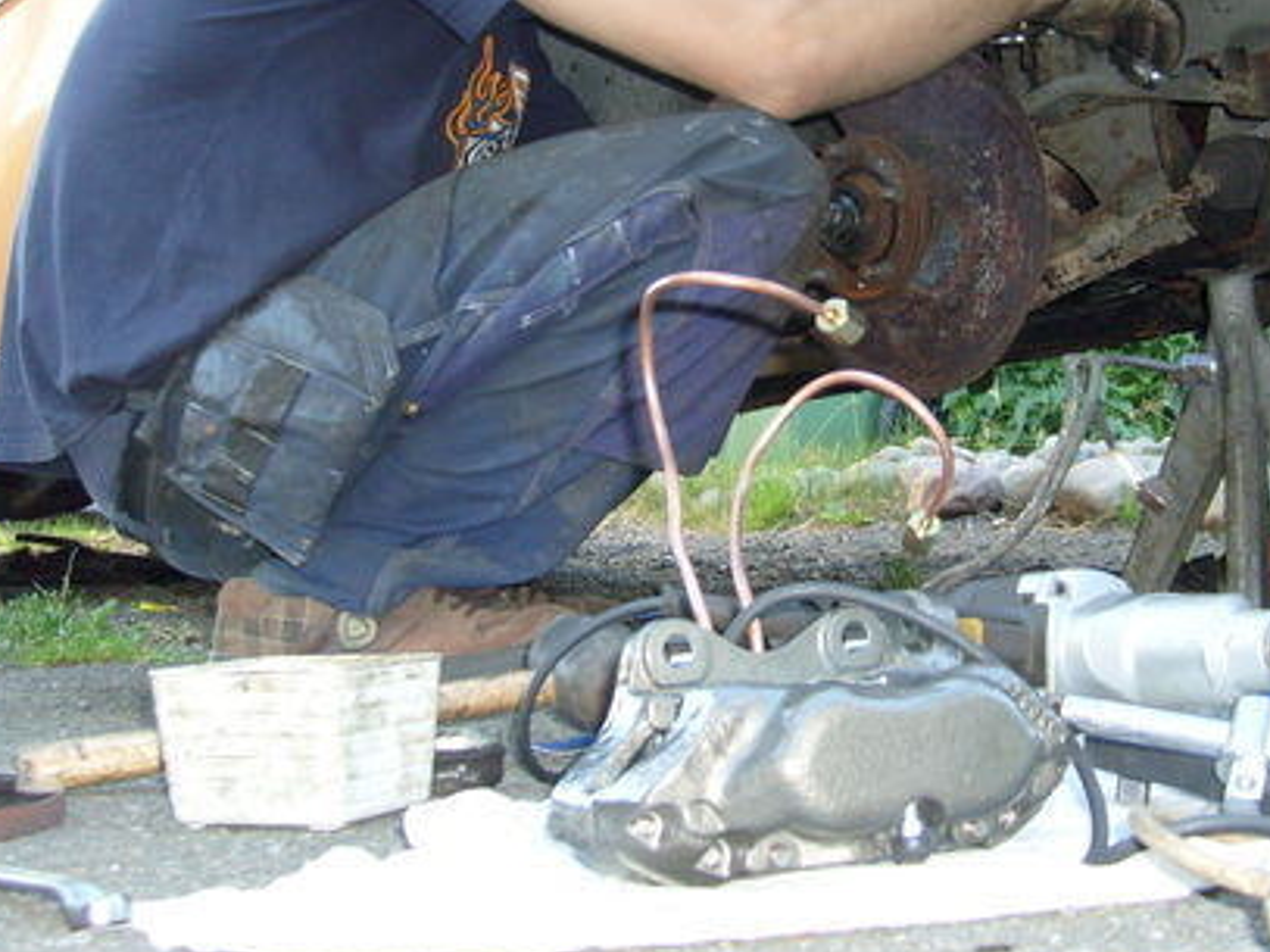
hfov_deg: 34.7
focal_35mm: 55
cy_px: 318
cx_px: 805
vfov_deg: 26.4
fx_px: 2017
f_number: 2.8
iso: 100
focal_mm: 5.8
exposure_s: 1/45
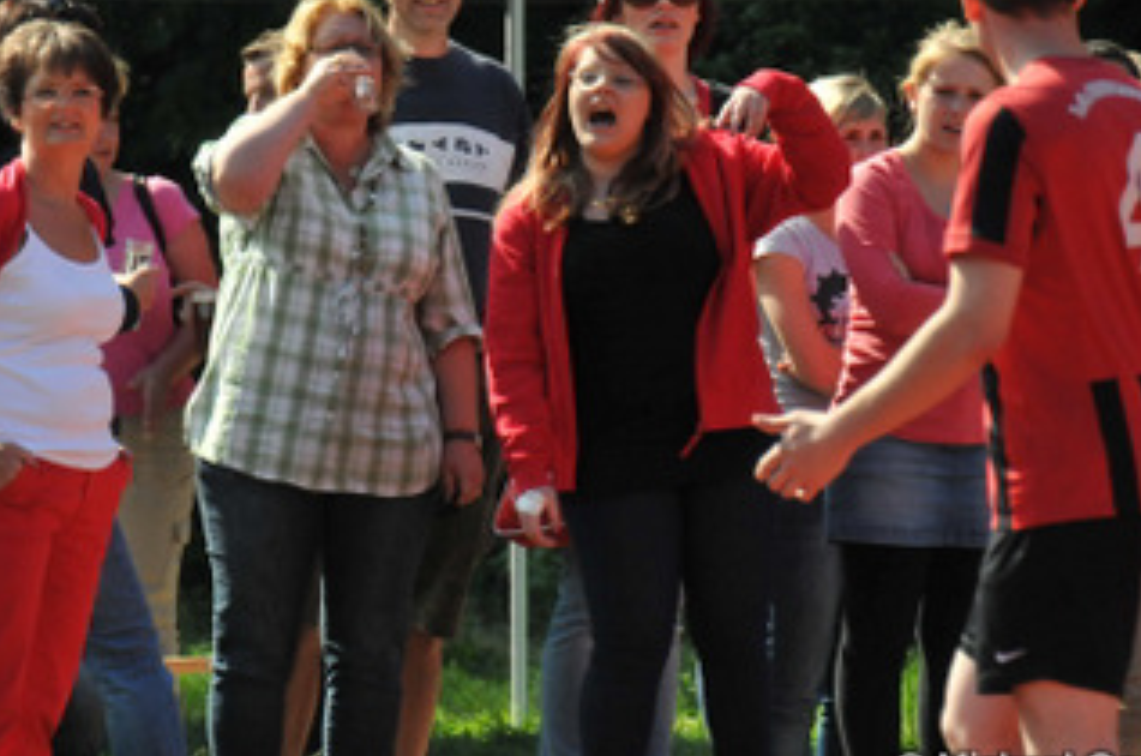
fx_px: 22458
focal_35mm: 710
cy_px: 241
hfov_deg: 2.9
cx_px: 374
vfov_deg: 1.9
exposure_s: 1/1250
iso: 1000
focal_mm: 300
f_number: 8
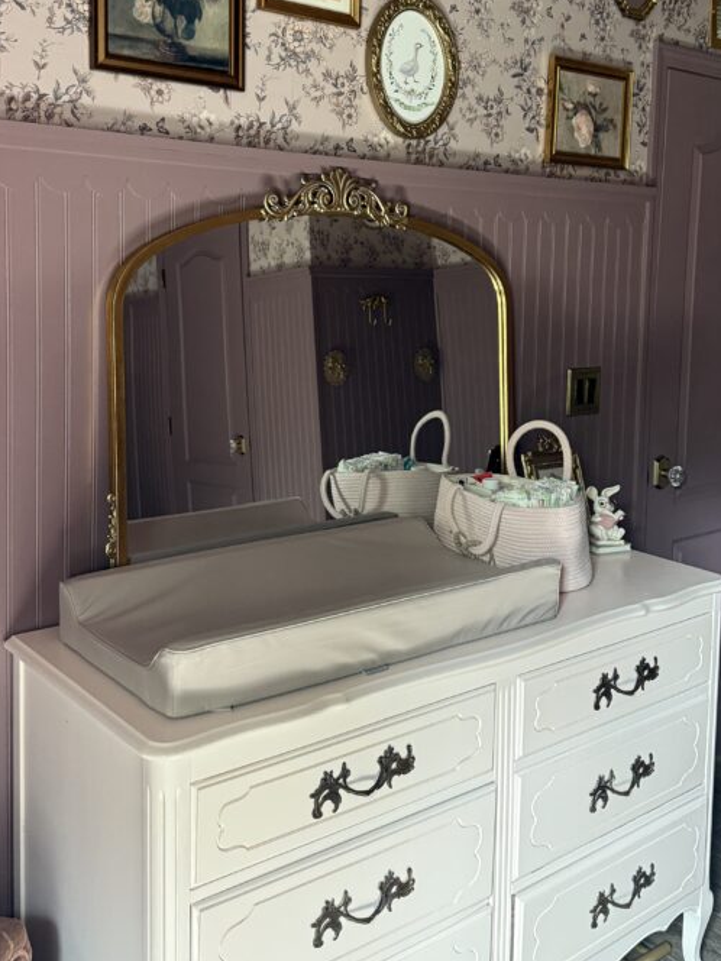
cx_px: 358
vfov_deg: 49.5
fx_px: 1028
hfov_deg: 38.7
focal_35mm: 37
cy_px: 339
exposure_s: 1/60
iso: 320
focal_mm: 6.76
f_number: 1.78
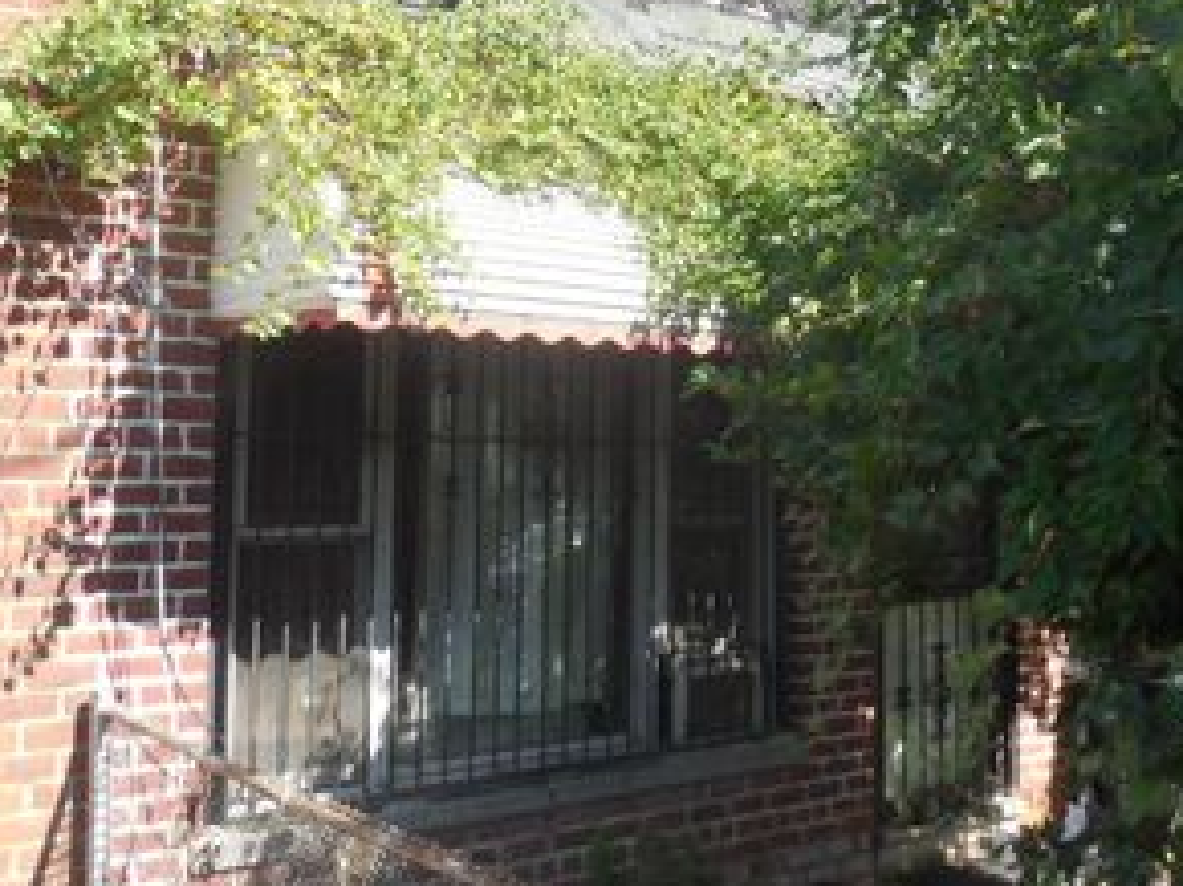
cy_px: 311
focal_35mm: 43
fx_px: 1469
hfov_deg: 43.8
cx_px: 655
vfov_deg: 33.3
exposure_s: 1/500
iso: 125
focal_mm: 4.5
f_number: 3.1
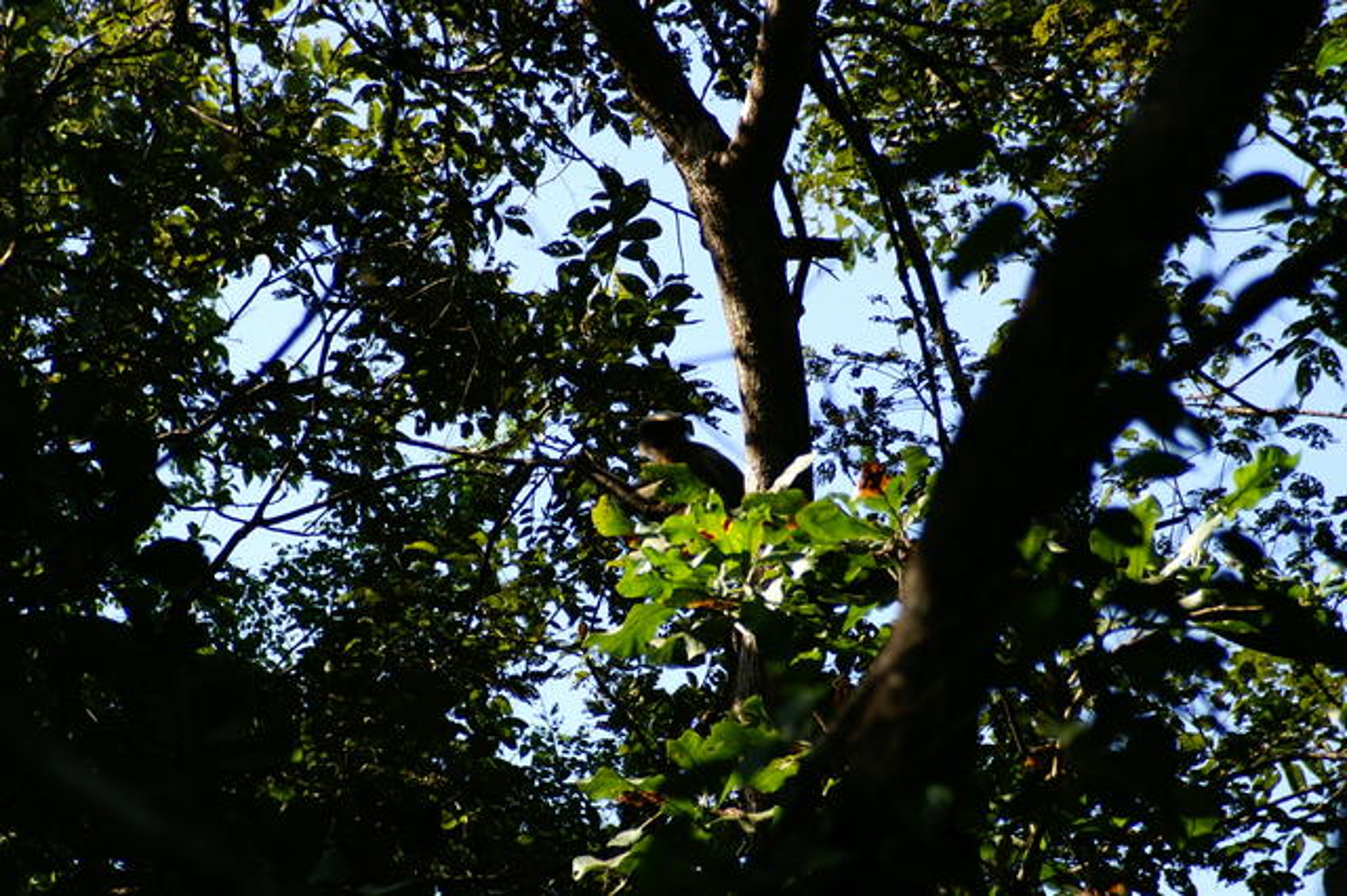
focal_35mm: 158
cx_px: 674
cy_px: 448
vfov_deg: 8.7
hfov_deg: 13.0
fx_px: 5890
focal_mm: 105
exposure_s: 1/300
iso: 100
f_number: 5
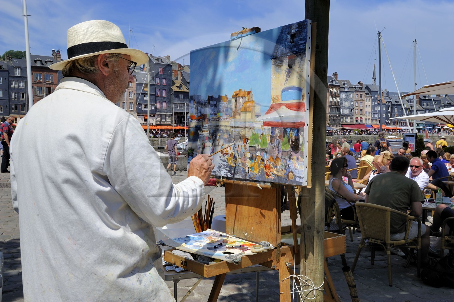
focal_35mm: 32
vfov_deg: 41.0
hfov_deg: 58.8
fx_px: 403
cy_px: 151
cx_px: 227
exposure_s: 1/125
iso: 200
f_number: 16
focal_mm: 32
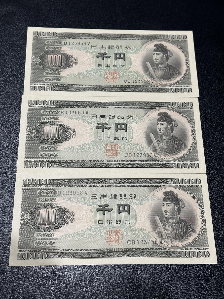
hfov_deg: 30.3
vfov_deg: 39.7
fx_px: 414
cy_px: 150
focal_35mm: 48
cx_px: 112
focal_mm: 6.86
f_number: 1.78
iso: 100
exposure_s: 1/50
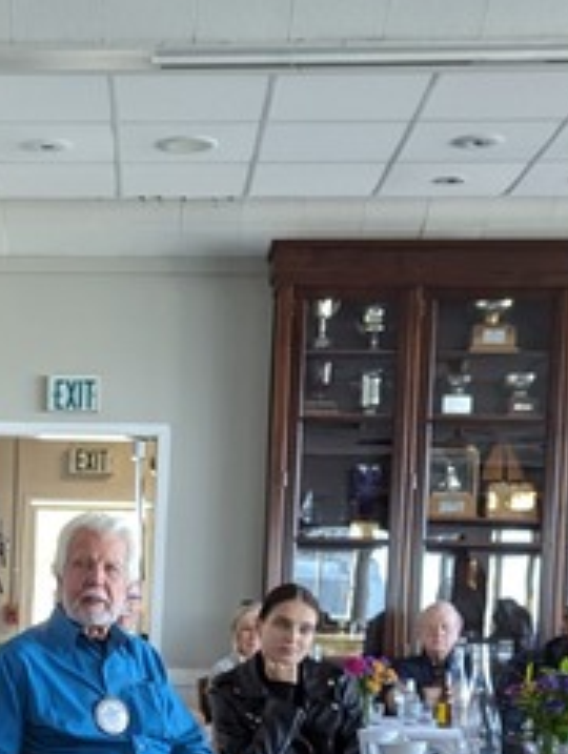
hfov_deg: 18.7
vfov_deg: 24.9
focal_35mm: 76
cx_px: -50
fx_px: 1658
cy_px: 677
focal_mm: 6.81
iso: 357
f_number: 1.85
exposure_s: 1/108
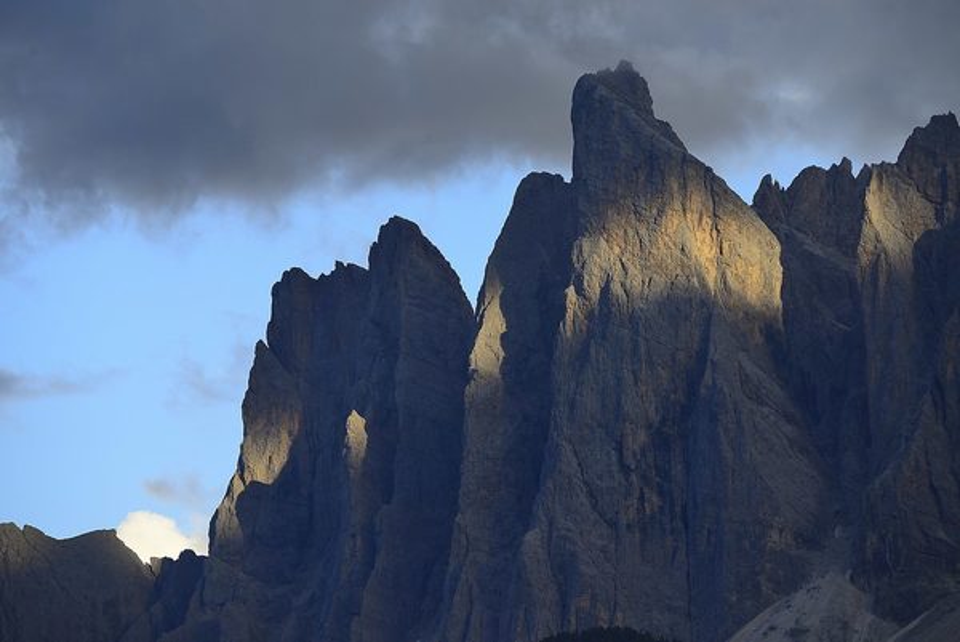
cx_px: 480
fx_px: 6671
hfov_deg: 8.2
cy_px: 321
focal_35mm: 250
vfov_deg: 5.5
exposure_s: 1/640
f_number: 8
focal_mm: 250
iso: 500
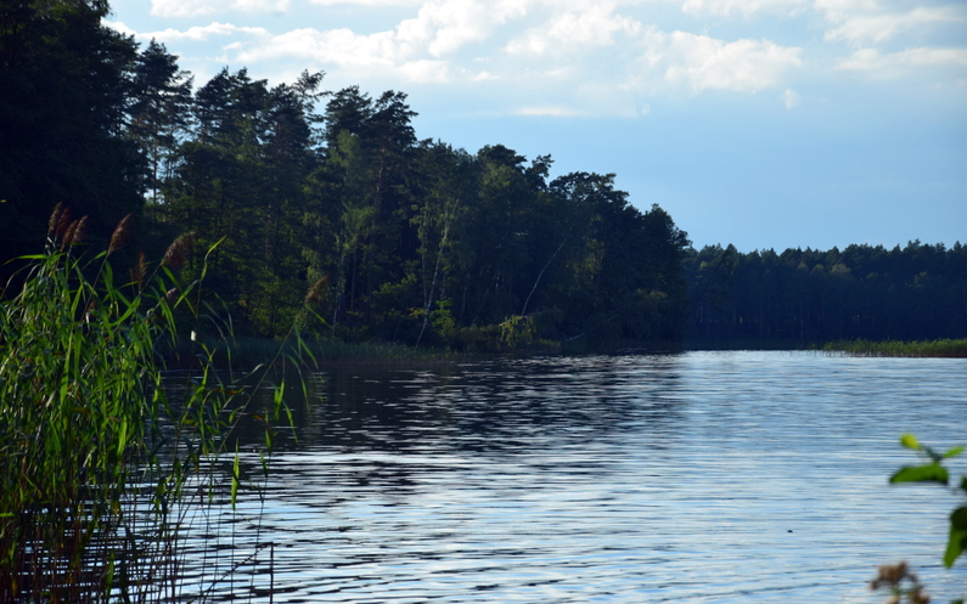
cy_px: 286
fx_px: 4257
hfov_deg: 13.0
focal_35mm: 162
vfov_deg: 8.1
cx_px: 482
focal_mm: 105
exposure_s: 1/320
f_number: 7.1
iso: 200
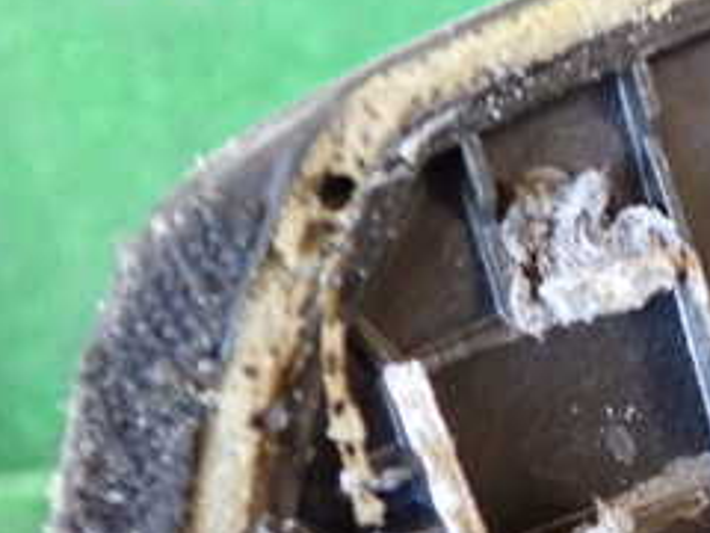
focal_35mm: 75
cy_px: 198
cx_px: 825
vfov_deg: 19.6
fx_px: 1538
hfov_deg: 23.9
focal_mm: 5.4
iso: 400
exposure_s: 1/30
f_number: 2.3
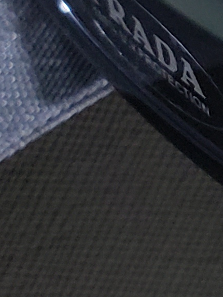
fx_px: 1571
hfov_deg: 7.2
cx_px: 683
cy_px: 11
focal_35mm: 183
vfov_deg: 10.7
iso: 160
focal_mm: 4.3
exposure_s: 1/100
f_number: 2.4
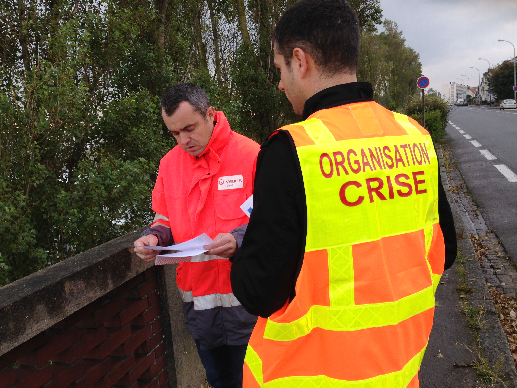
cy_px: 194
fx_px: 493
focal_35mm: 33
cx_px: 258
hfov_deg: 55.4
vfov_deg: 42.9
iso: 50
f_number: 2.4
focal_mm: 4.12
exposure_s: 1/129
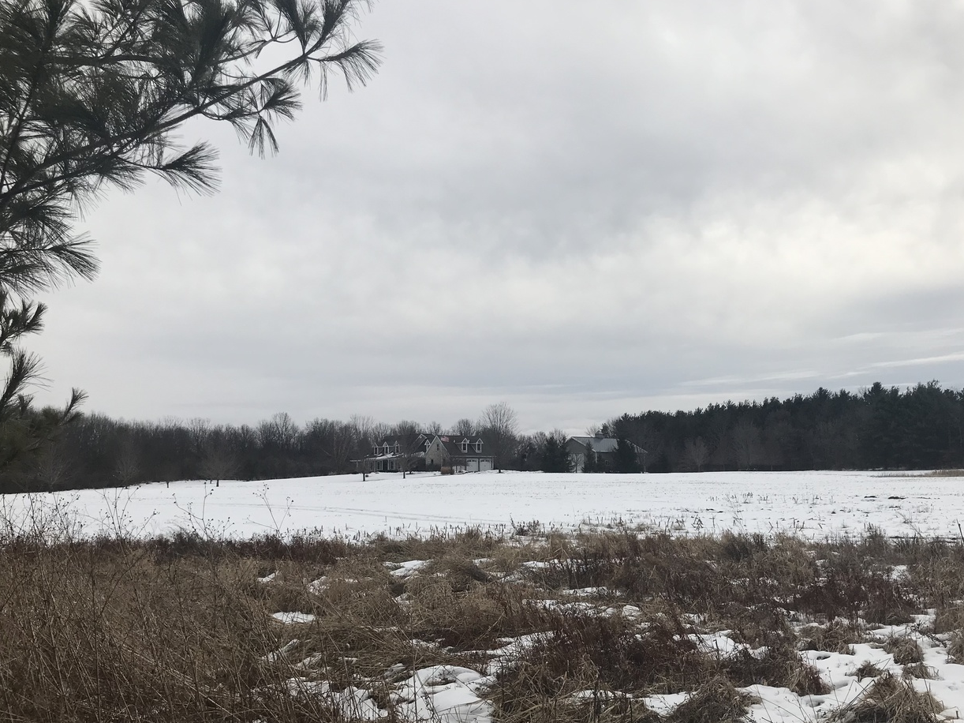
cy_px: 411
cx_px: 564
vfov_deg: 42.8
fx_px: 919
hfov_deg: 55.1
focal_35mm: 33
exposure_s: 1/5650
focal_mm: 3.99
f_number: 1.8
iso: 20
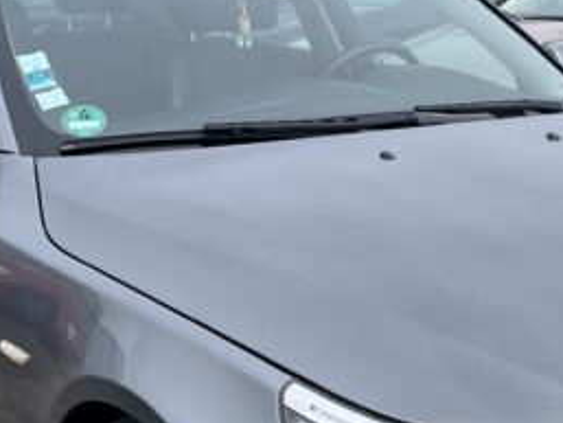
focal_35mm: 81
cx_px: 401
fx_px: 1318
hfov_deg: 23.9
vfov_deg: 17.9
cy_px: 401
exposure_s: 1/920
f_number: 1.6
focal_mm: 5.1
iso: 50
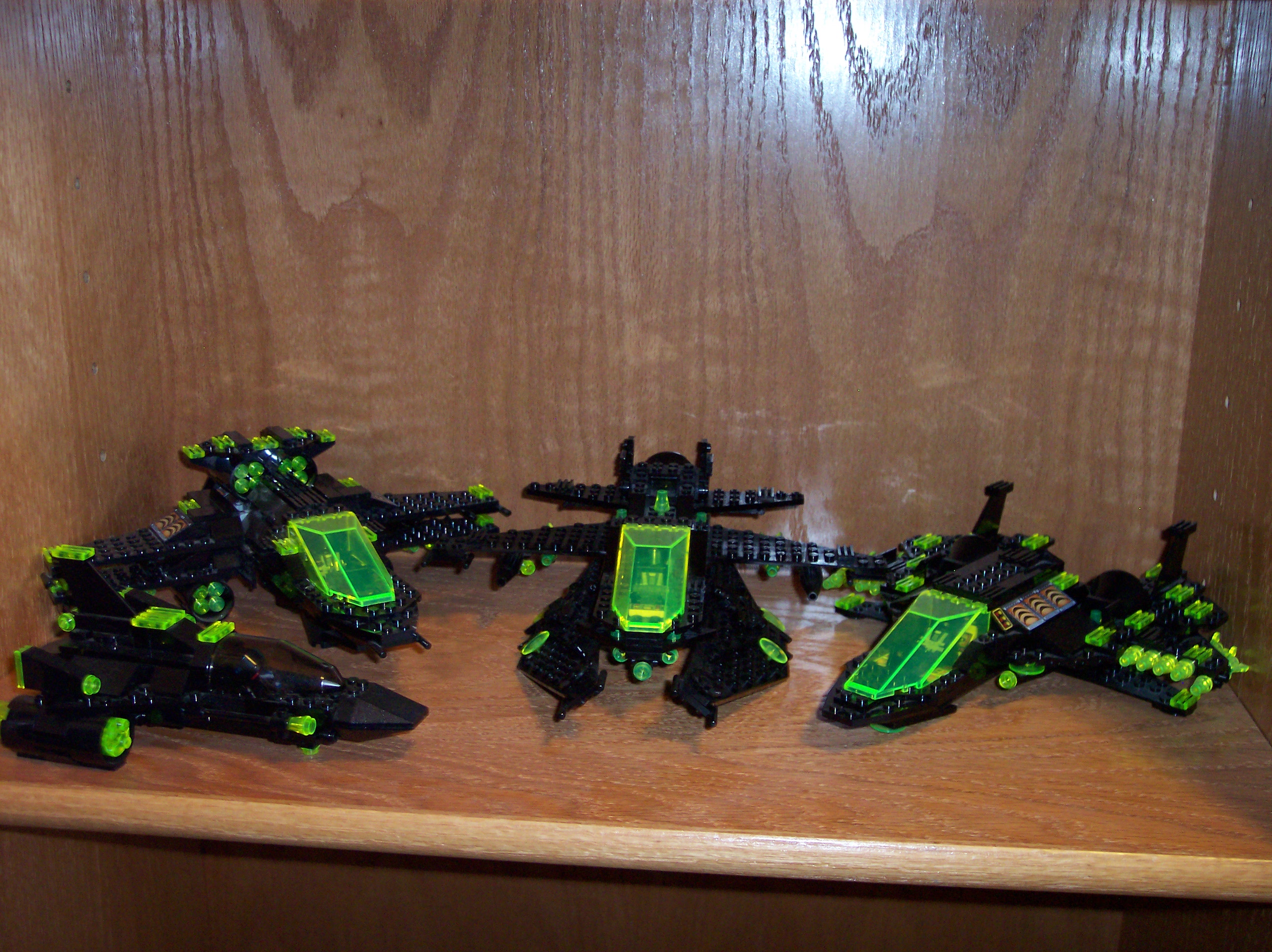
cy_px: 476
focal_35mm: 38
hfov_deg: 49.0
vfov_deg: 37.7
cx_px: 636
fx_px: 1396
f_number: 2.8
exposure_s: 1/30
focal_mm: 8
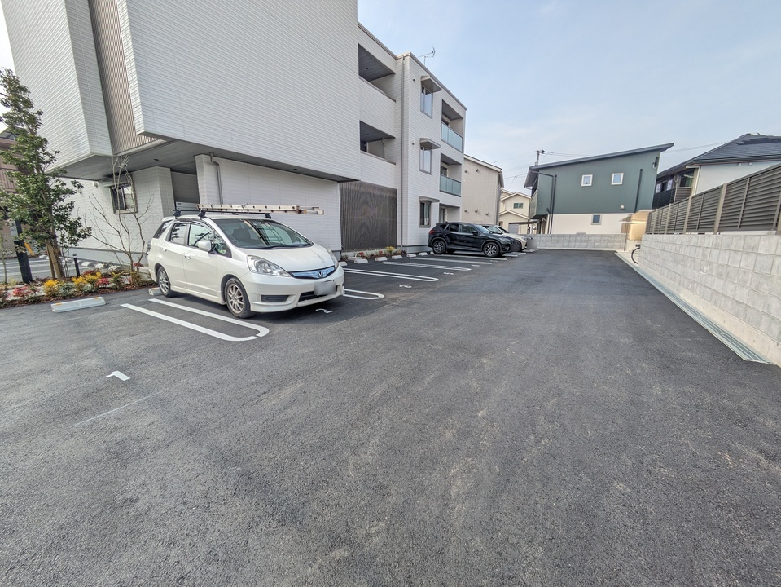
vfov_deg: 85.7
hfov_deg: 102.0
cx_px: 390
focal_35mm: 14
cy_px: 294
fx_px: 316
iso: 50
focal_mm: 1.83
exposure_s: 1/1046
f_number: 2.2
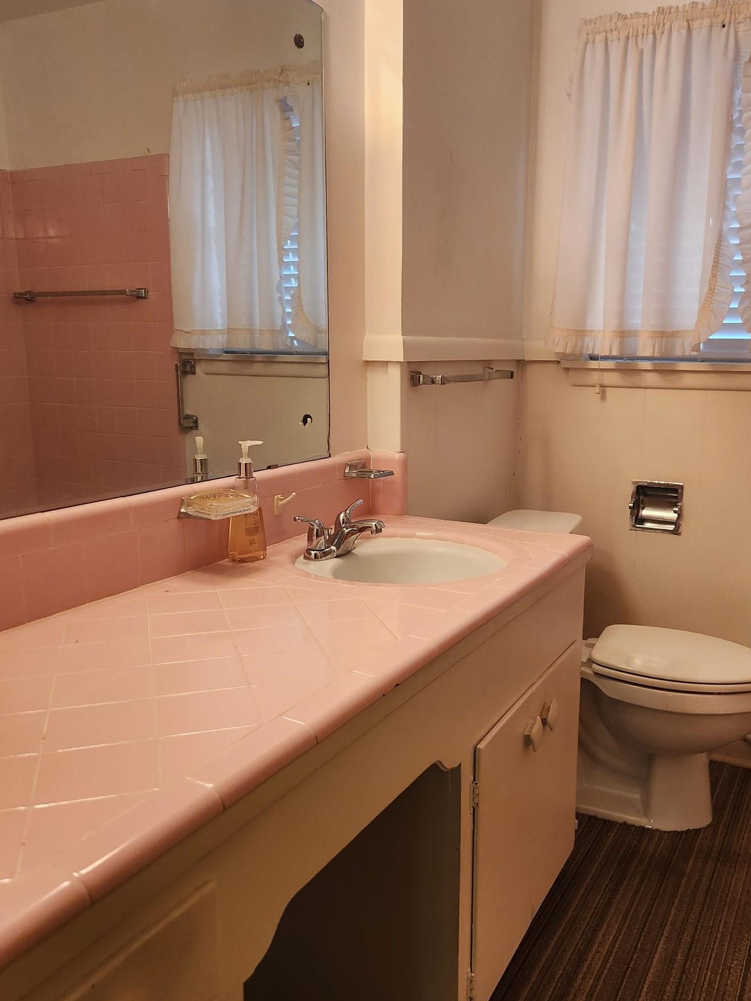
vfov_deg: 59.9
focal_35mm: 30
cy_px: 518
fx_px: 868
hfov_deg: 46.7
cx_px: 418
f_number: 1.8
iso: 250
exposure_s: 1/120
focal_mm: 5.4
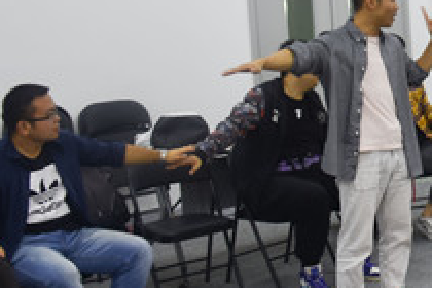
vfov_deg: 17.3
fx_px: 924
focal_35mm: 77
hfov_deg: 23.2
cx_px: 566
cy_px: 6
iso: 100
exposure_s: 1/13
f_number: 3.5
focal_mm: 18
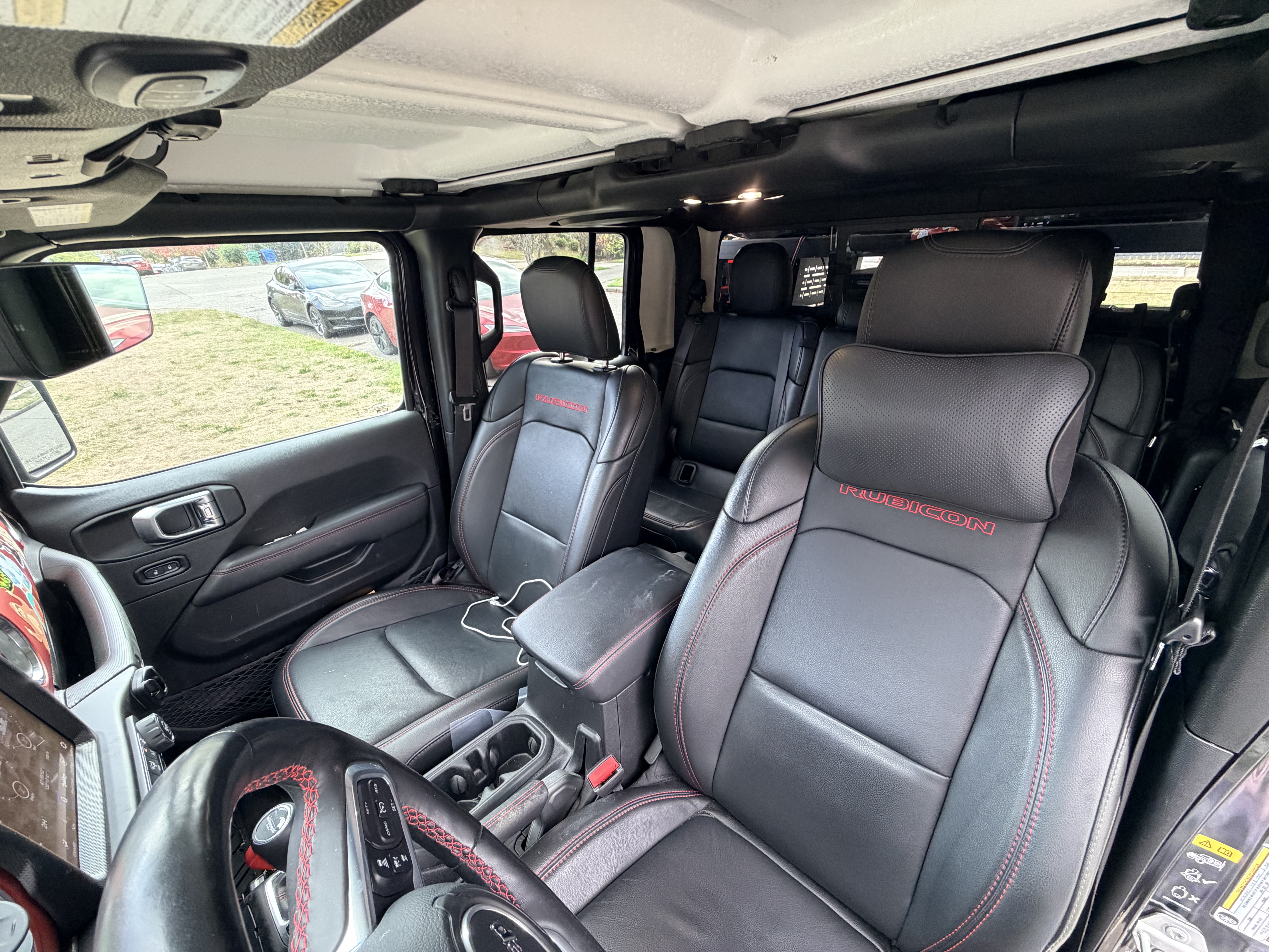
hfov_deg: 102.1
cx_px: 634
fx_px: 513
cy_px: 476
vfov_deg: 85.7
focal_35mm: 14
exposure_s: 1/105
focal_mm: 2.22
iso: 320
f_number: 2.2
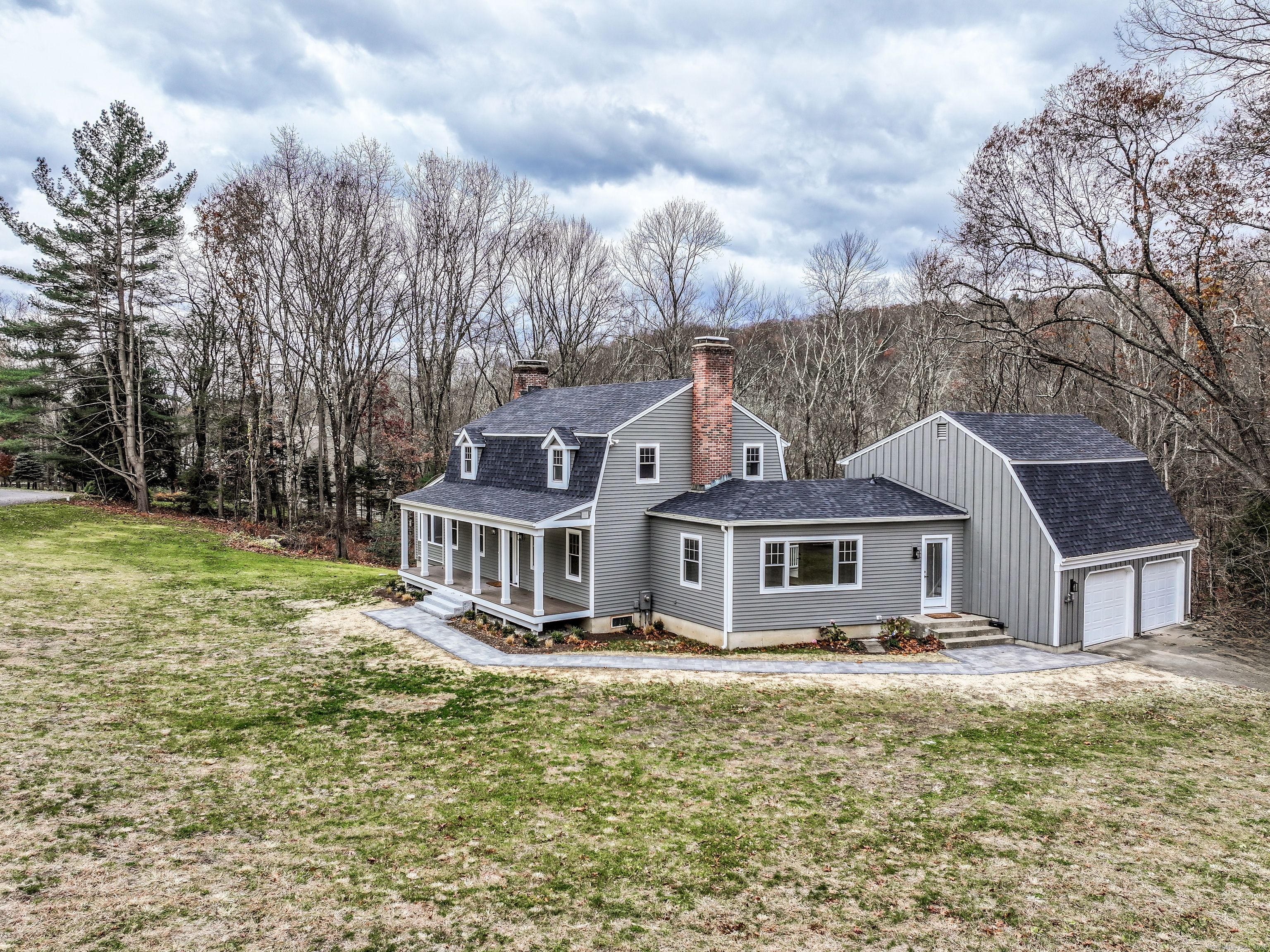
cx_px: 635
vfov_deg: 56.8
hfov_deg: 71.6
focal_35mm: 24
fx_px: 880
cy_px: 476
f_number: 2.8
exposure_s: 1/1000
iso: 220
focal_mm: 12.29
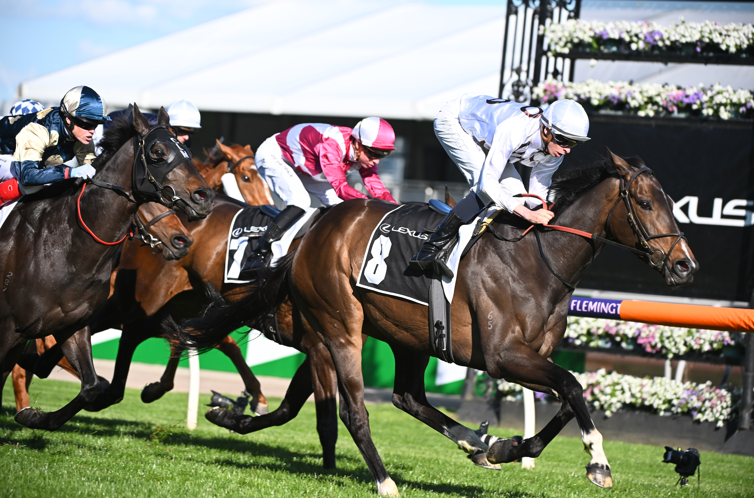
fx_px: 4178
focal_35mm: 200
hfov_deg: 10.3
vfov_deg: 6.8
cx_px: 377
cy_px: 249
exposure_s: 1/2000
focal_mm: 200
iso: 400
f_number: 5
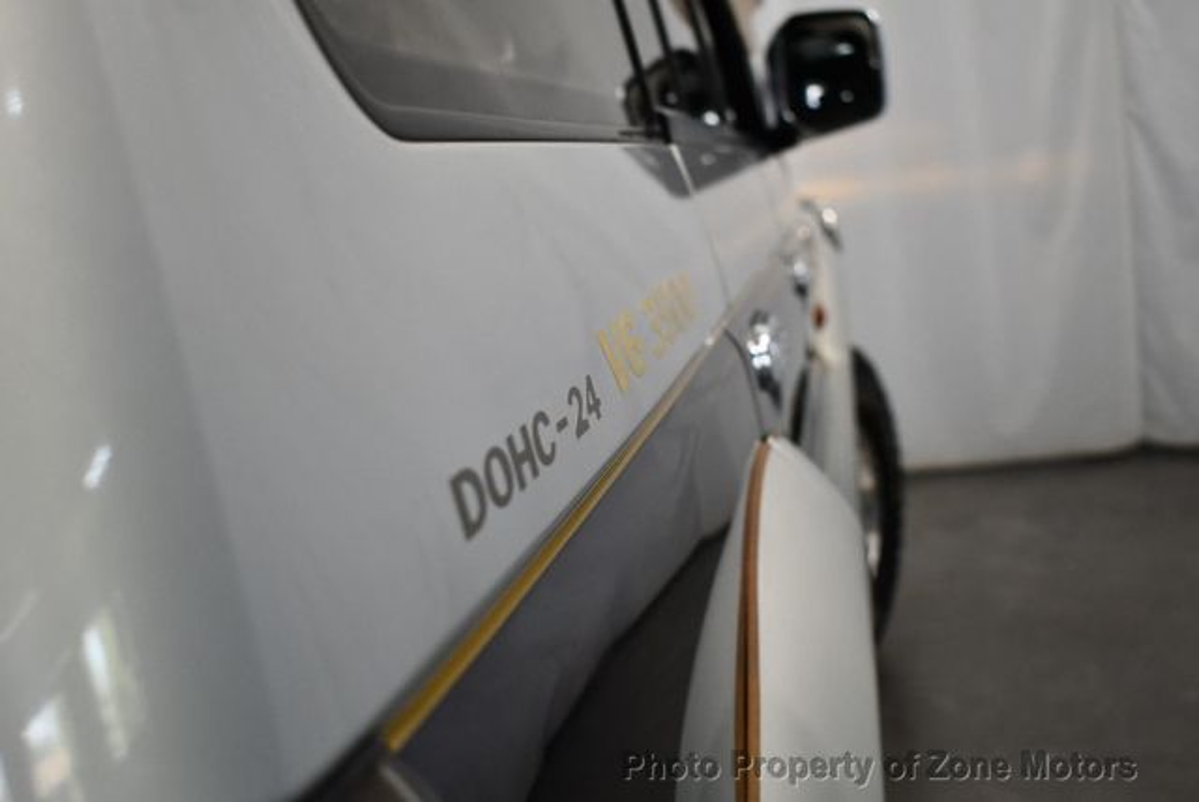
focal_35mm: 54
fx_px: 1800
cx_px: 600
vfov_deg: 25.1
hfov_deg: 36.8
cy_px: 401
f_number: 4
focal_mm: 27
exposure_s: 1/200
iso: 800
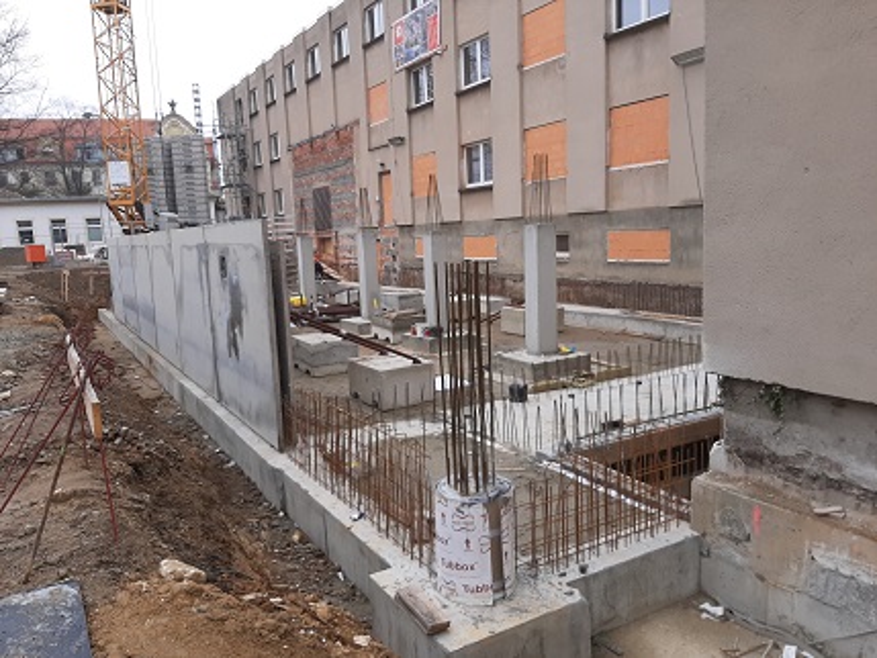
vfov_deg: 53.1
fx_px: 659
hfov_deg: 67.3
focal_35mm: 26
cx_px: 438
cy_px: 329
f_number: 1.7
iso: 40
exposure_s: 1/255
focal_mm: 3.93
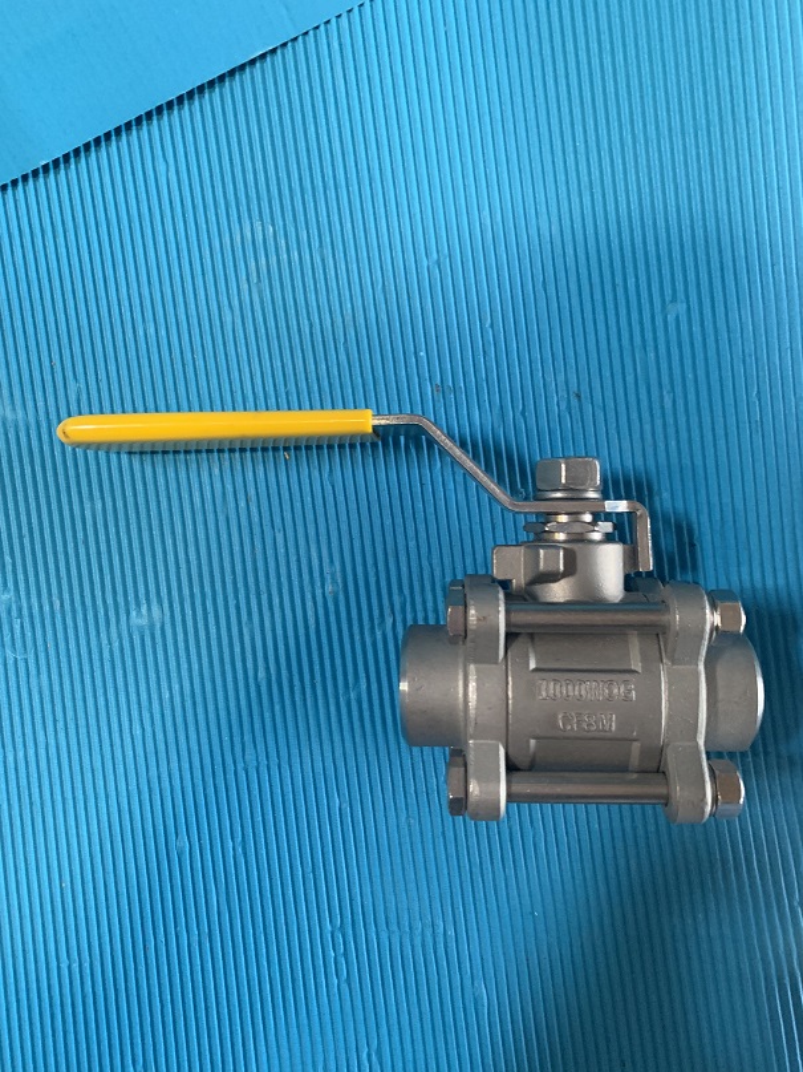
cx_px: 402
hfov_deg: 53.1
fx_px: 804
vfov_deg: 67.3
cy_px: 536
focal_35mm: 26
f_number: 1.8
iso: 400
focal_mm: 4.25
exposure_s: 1/40
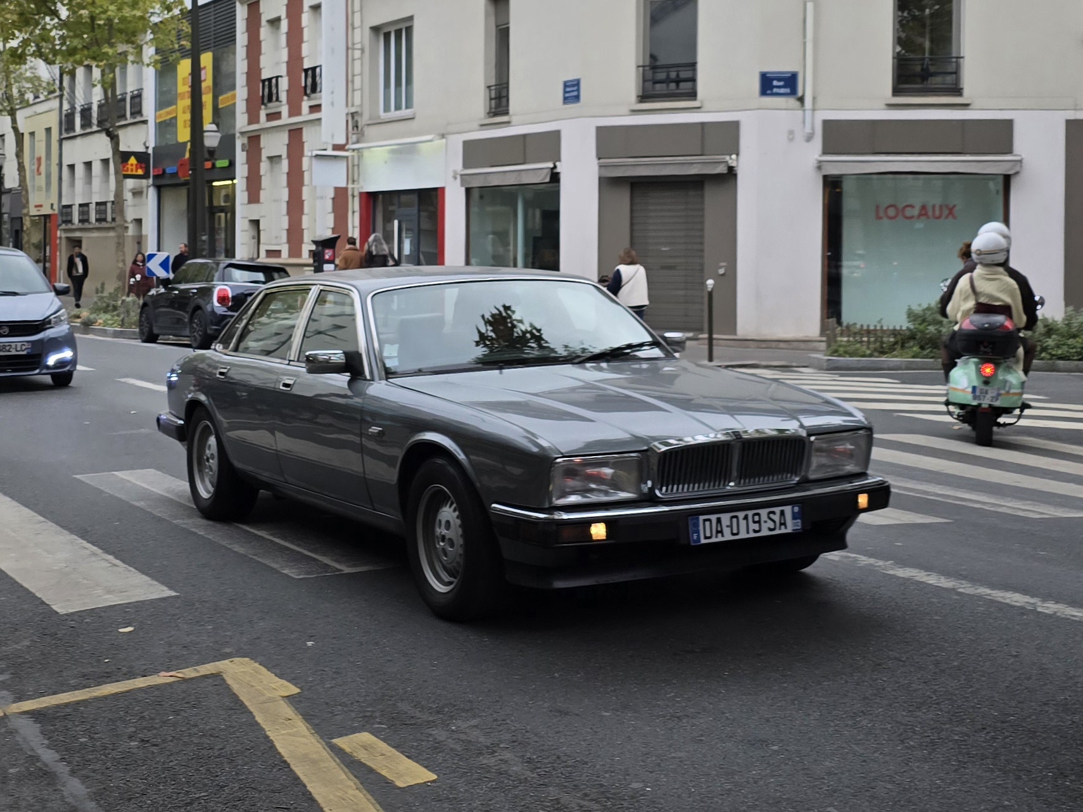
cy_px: 406
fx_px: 719
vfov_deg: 58.9
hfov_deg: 73.9
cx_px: 542
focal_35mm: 23
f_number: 1.7
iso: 40
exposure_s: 1/182
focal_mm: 6.3
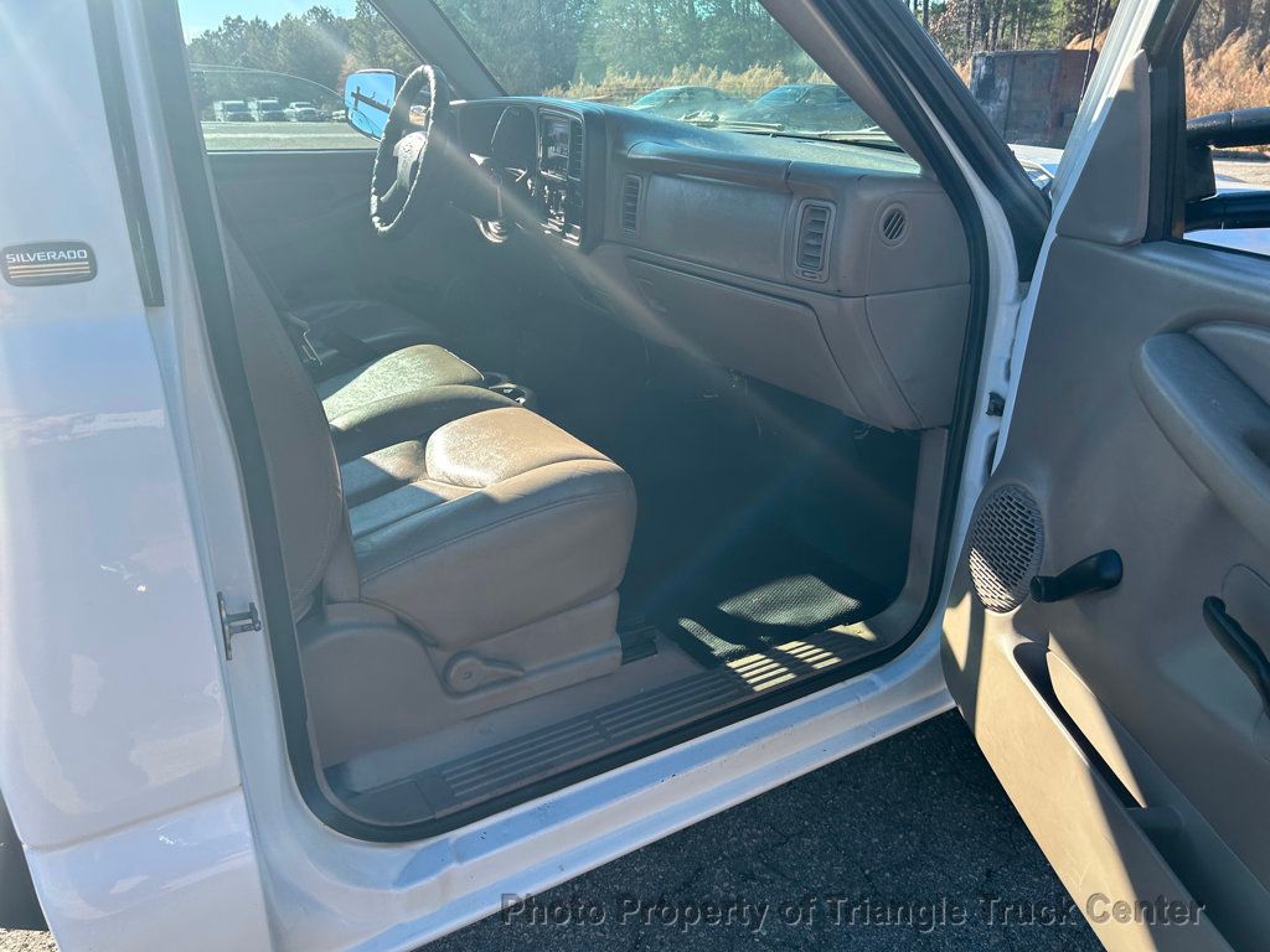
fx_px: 954
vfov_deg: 53.1
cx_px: 635
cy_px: 476
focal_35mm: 26
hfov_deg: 67.3
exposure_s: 1/1252
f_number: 1.5
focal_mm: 5.7
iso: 50
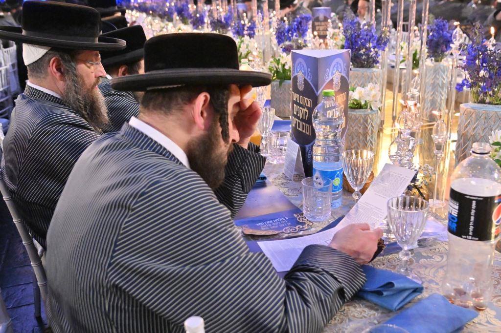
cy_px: 166
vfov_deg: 36.8
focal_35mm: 36
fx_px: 501
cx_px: 250
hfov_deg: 53.1
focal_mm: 24
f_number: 4
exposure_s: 1/320
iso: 2500
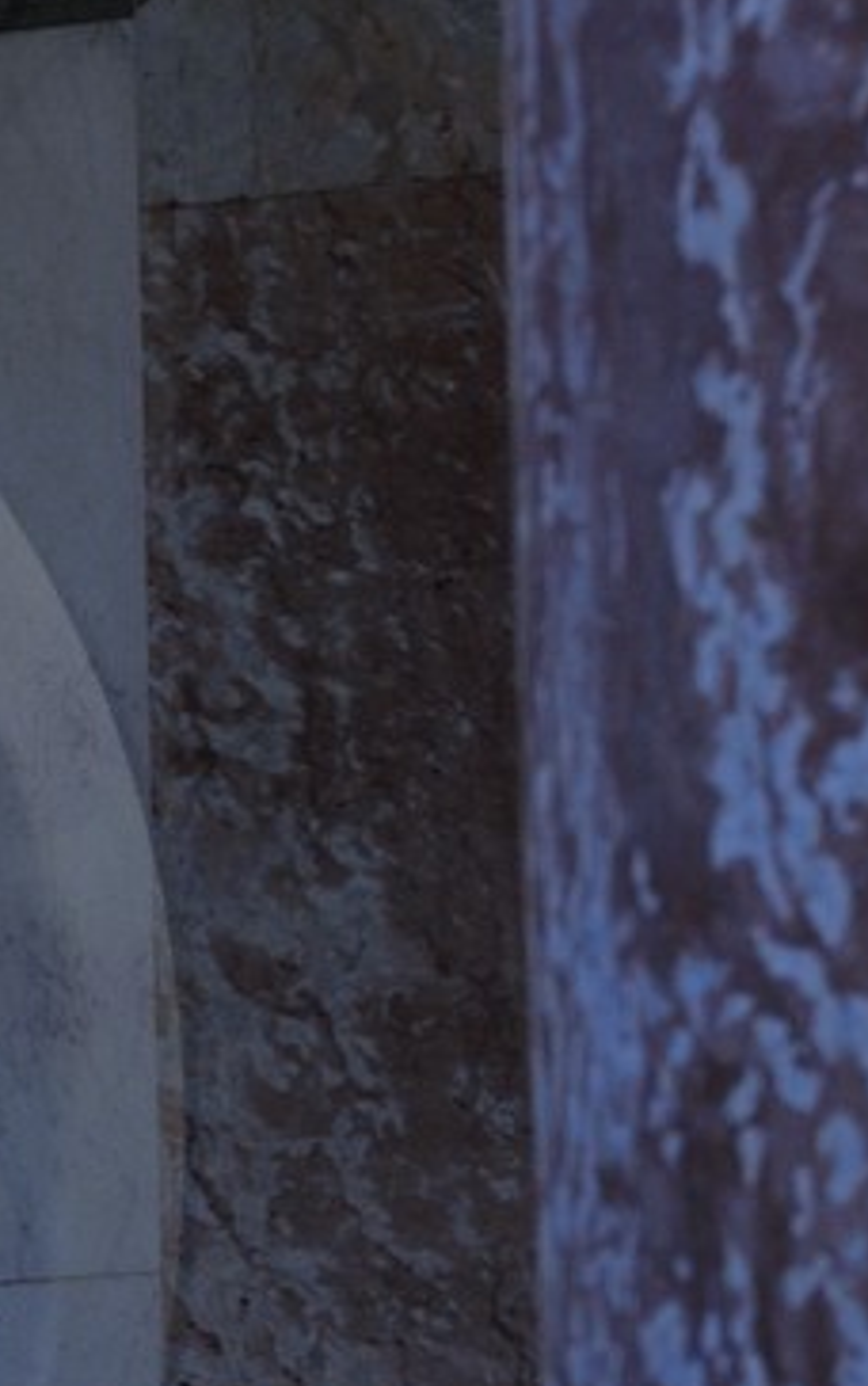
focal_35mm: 537
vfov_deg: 3.9
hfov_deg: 2.4
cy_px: 1138
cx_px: -994
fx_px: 20293
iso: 200
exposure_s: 1/320
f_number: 9
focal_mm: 120
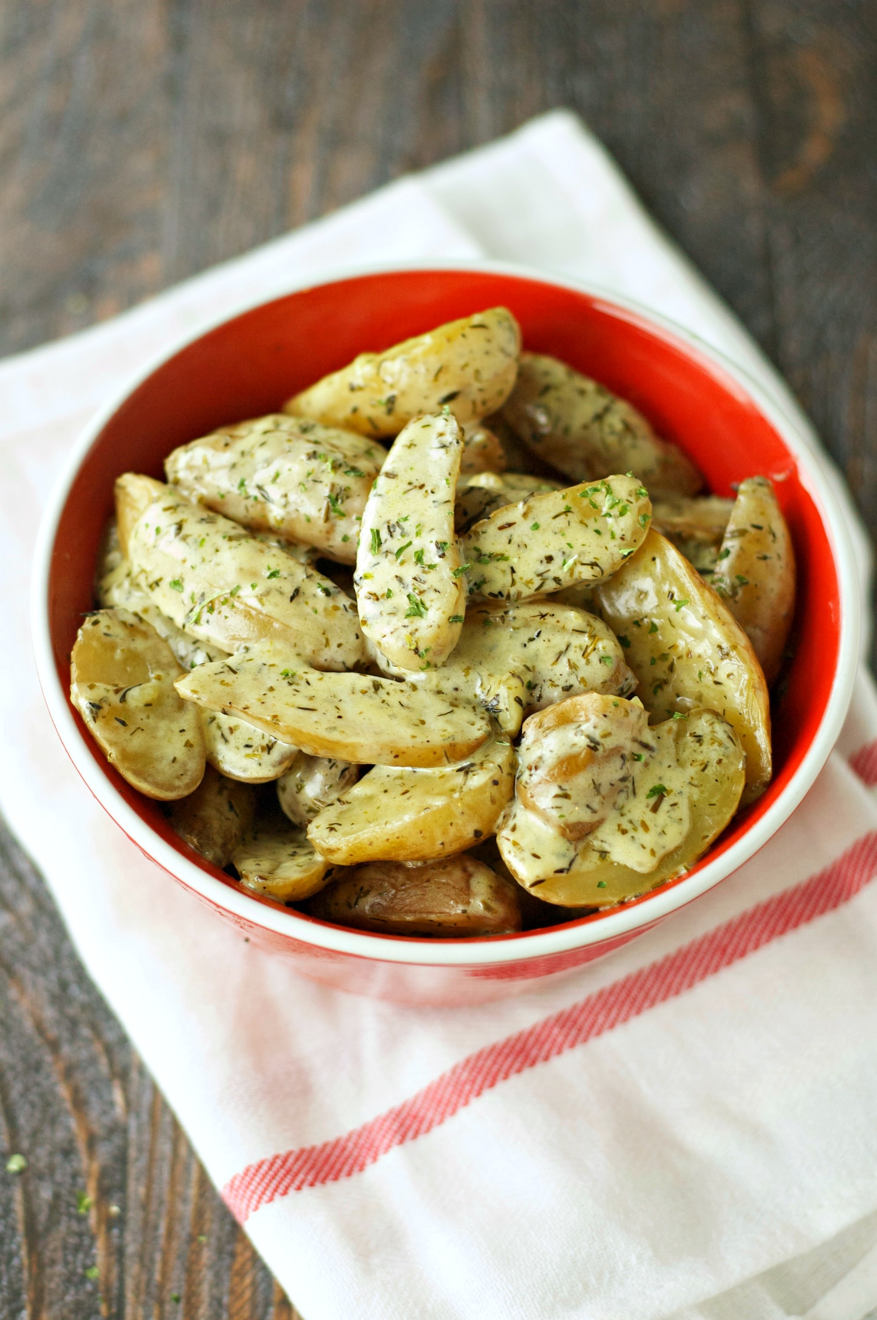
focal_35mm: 75
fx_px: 2745
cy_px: 660
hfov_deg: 18.1
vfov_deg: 27.0
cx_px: 438
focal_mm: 50
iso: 800
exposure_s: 1/320
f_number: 2.5
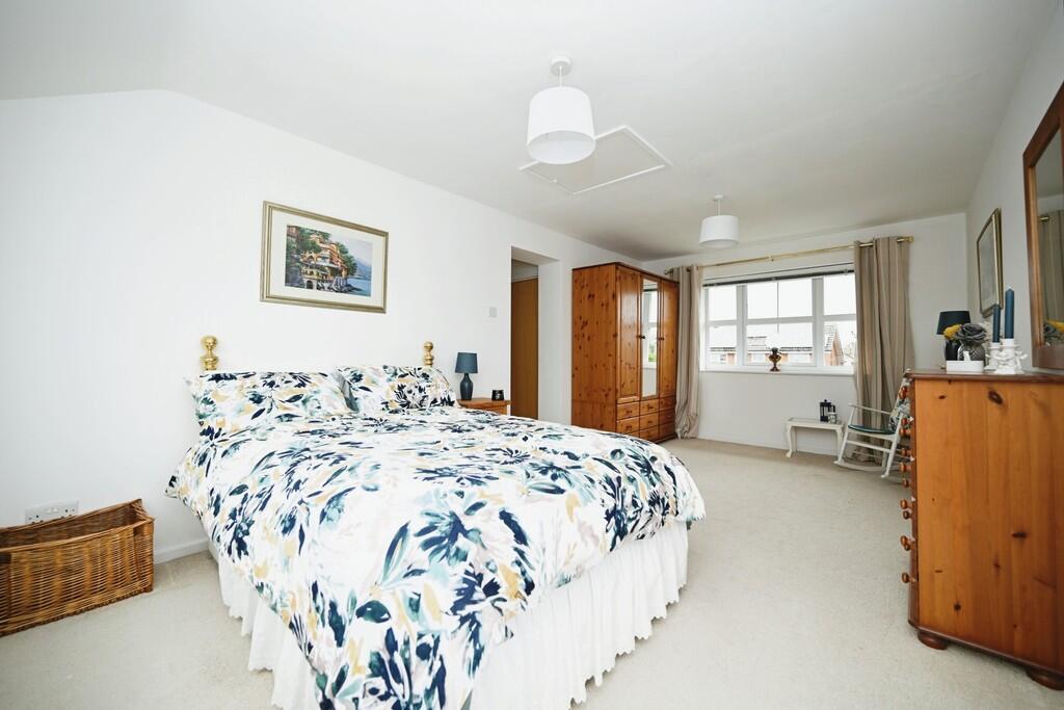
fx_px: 414
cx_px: 532
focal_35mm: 14
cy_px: 355
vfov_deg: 81.2
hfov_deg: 104.2
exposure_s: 1/60
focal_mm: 14
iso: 180
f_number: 4
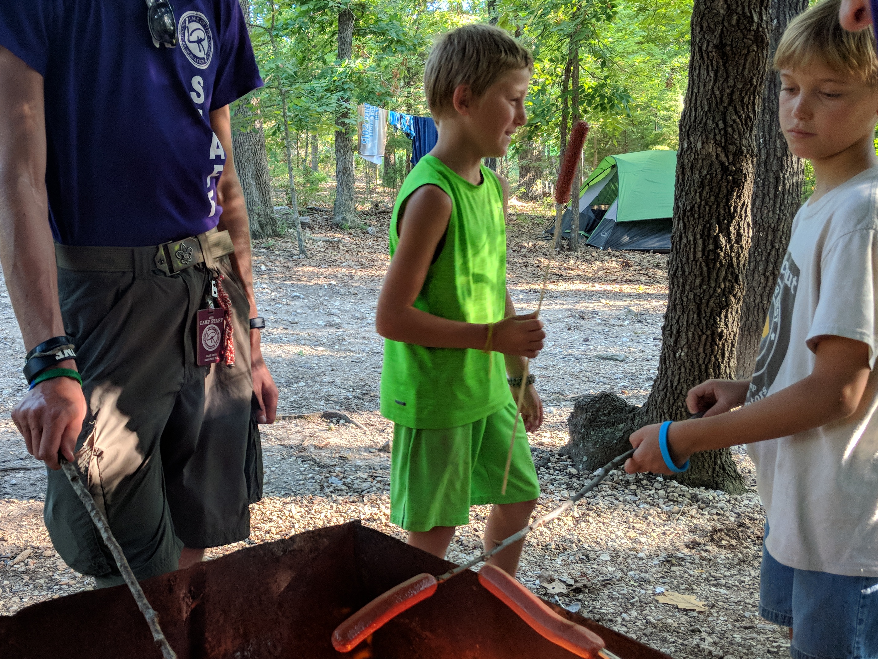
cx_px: 298
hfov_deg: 47.1
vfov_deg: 36.7
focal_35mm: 39
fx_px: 989
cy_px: 381
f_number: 1.8
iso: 91
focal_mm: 4.44
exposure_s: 1/125
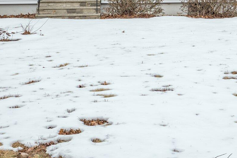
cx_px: 162
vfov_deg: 15.5
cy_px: -12
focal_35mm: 86
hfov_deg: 23.5
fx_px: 566
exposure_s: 1/4
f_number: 9
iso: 50
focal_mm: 33
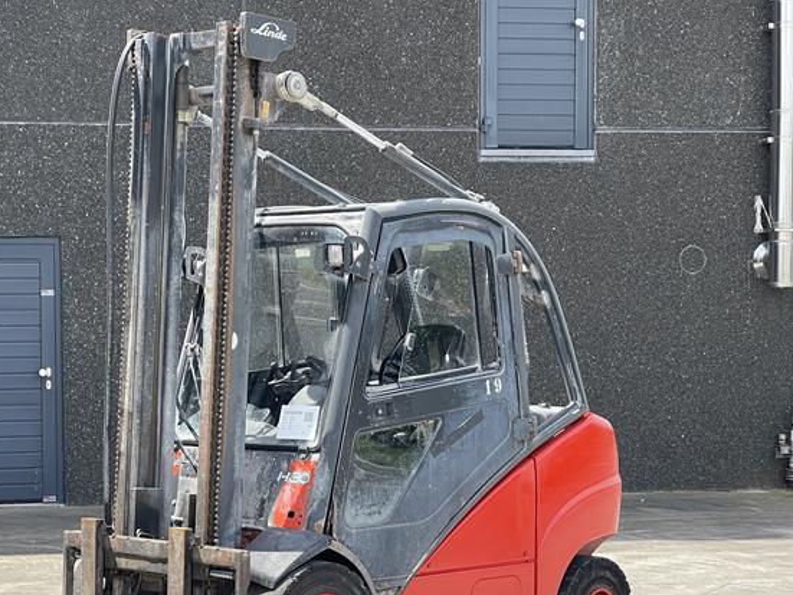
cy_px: 383
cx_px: 268
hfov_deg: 21.0
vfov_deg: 15.9
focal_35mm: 93
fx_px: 2130
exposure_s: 1/374
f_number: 2.2
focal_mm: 7.5
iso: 20
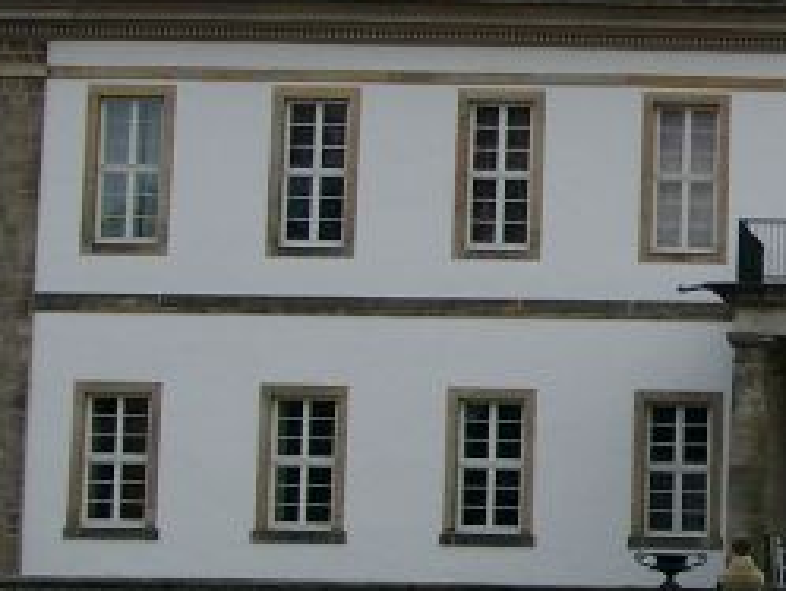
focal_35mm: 151
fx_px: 3430
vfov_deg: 9.8
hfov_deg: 12.6
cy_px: 101
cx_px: 1061
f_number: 4
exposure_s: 1/315
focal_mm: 9.82
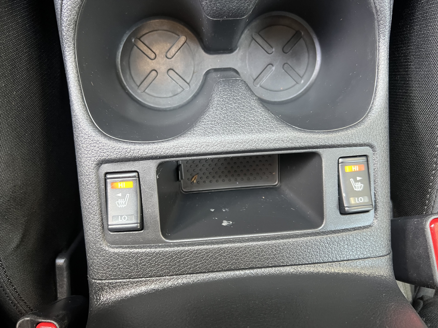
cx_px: 219
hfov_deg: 67.3
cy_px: 164
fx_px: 329
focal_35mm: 26
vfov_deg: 53.1
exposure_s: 1/60
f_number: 1.5
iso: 250
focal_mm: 5.7
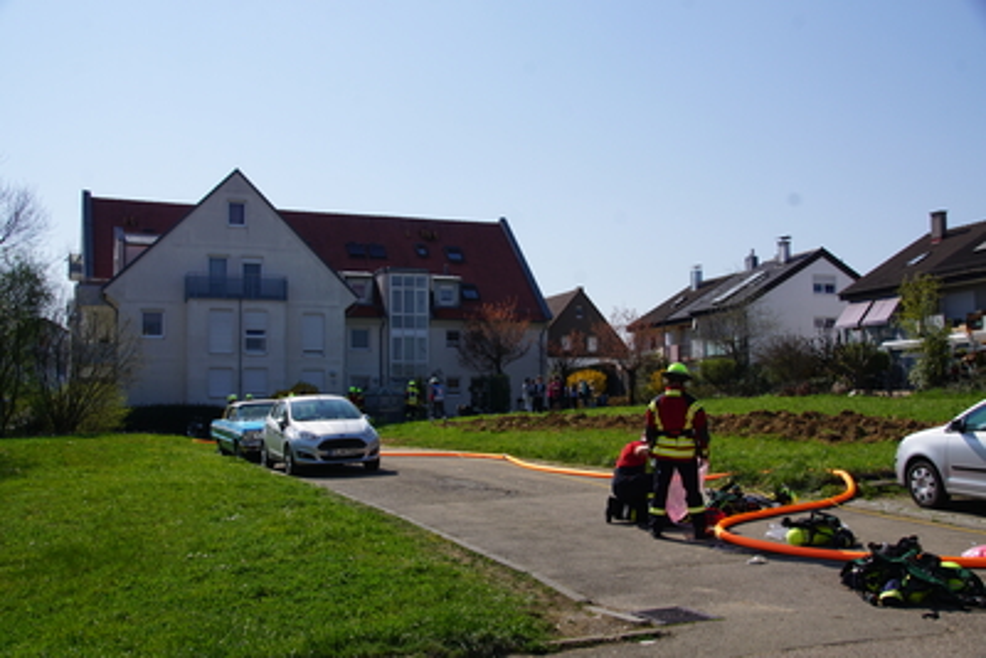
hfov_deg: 49.5
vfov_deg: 34.2
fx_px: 1068
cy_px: 329
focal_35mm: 39
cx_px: 493
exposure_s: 1/200
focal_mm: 26
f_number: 10
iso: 100
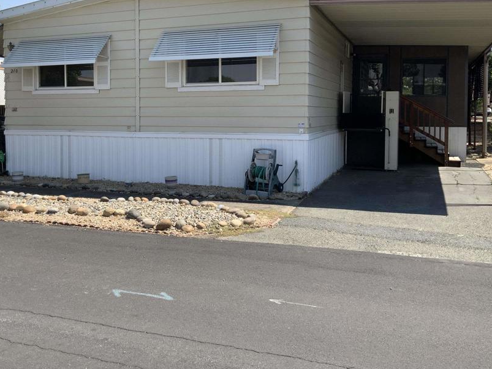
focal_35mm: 37
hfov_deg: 49.9
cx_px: 200
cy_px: 136
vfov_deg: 38.4
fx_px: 526
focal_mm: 3
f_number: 1.8
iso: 16
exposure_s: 1/1490
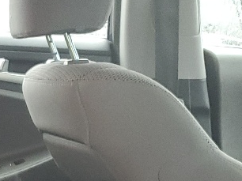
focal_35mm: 136
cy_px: 428
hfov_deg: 14.3
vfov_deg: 9.7
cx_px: 1
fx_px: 950
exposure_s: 1/120
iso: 98
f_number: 1.5
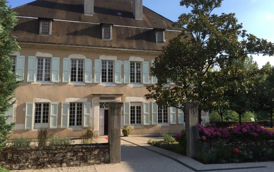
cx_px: 137
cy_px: 77
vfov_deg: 40.6
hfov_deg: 61.2
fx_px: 232
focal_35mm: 31
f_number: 2.2
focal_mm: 4.15
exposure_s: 1/942
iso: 32
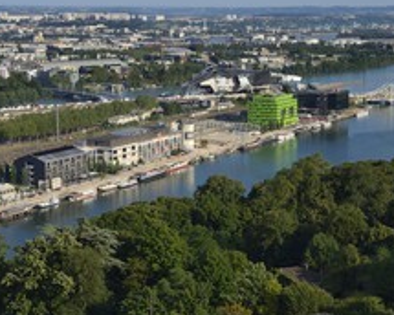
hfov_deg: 21.7
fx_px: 1026
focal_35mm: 88
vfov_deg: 17.5
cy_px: 143
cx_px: 185
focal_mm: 48
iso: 200
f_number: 11
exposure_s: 1/320
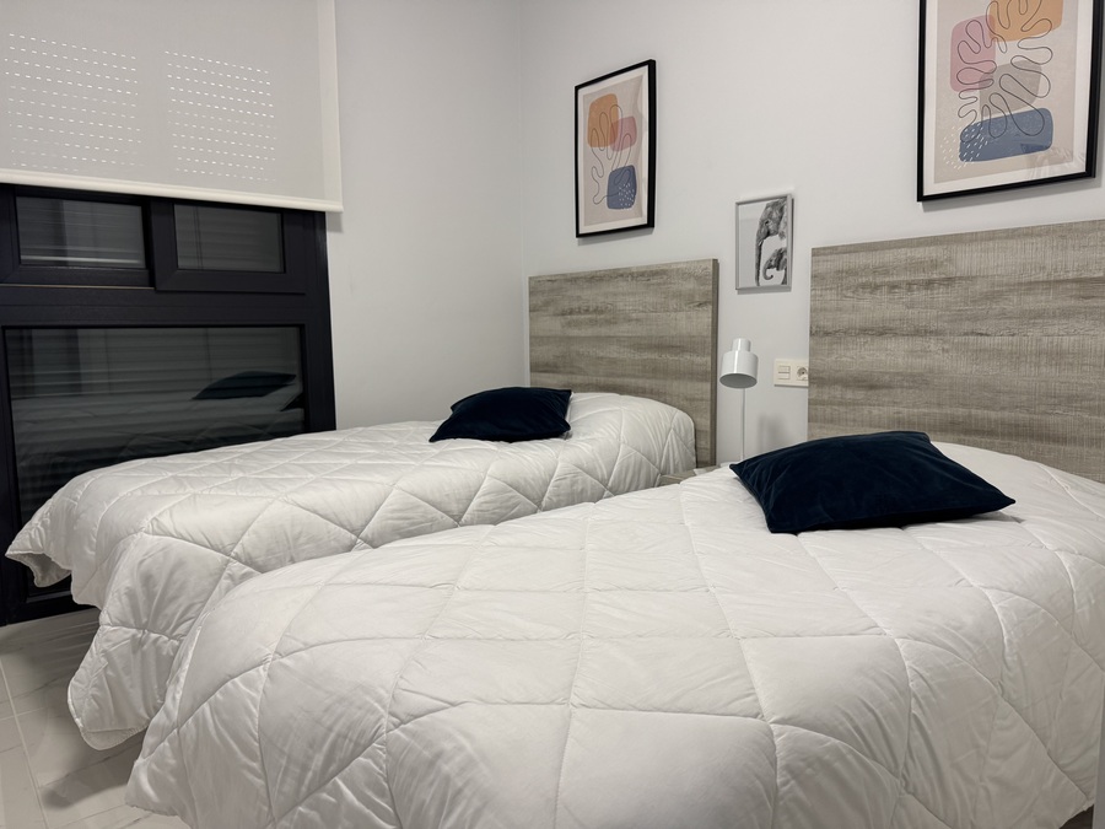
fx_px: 766
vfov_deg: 56.8
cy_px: 414
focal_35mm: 24
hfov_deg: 71.6
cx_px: 552
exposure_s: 1/100
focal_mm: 6.76
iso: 200
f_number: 1.78
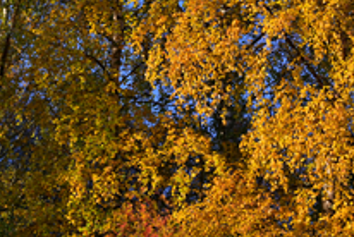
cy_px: 158
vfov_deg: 7.7
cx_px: 391
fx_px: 1753
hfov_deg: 11.4
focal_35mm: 178
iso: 100
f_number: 11
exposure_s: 1/13
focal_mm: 70
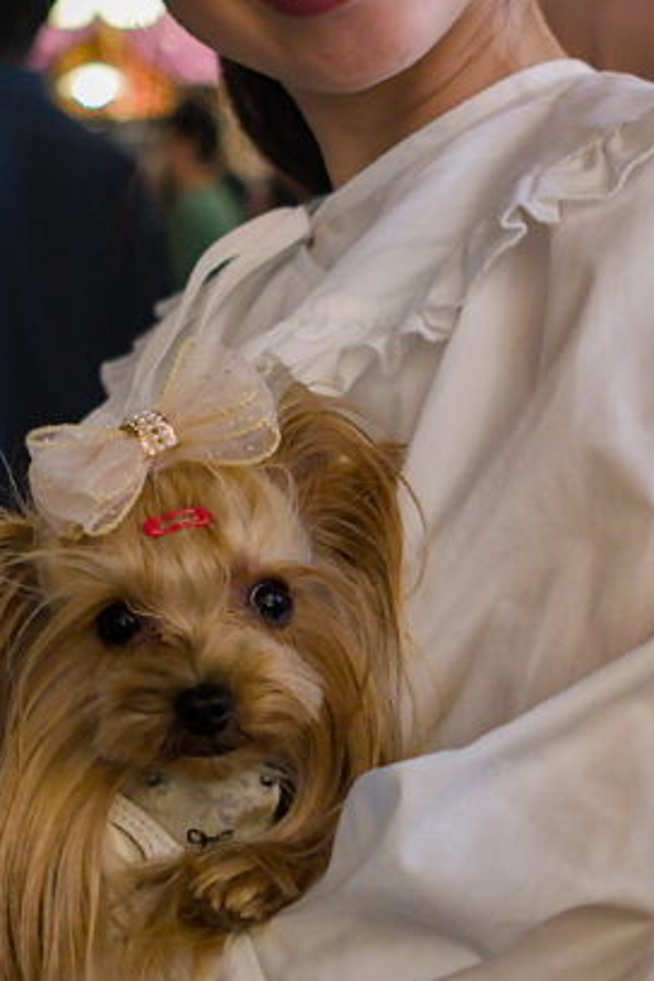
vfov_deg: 20.6
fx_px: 2698
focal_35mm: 99
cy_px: 529
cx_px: 298
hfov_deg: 13.8
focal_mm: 23
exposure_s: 1/320
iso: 1600
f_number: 2
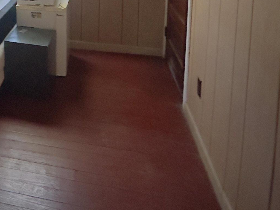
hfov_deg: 40.7
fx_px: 340
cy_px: -60
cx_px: 19
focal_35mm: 42
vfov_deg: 28.5
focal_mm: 2.22
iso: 1000
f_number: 2.2
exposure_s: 1/60
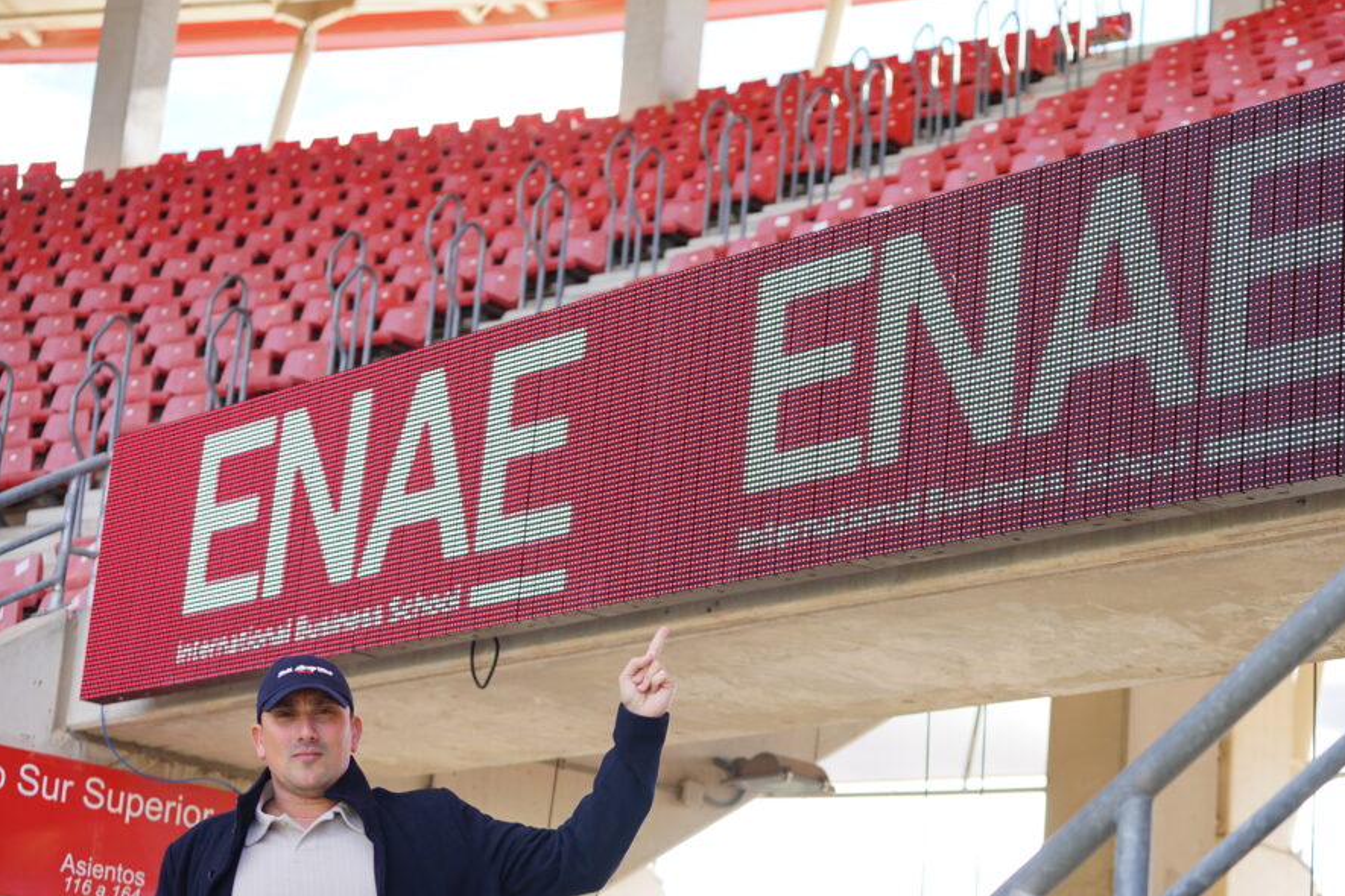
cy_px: 516
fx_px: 3026
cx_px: 752
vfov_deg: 16.8
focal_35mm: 81
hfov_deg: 25.0
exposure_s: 1/250
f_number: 4.5
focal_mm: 70
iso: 160
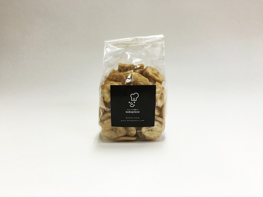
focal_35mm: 29
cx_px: 132
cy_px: 98
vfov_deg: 48.2
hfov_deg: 61.7
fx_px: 220
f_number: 2.2
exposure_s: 1/30
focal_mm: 4.15
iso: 40
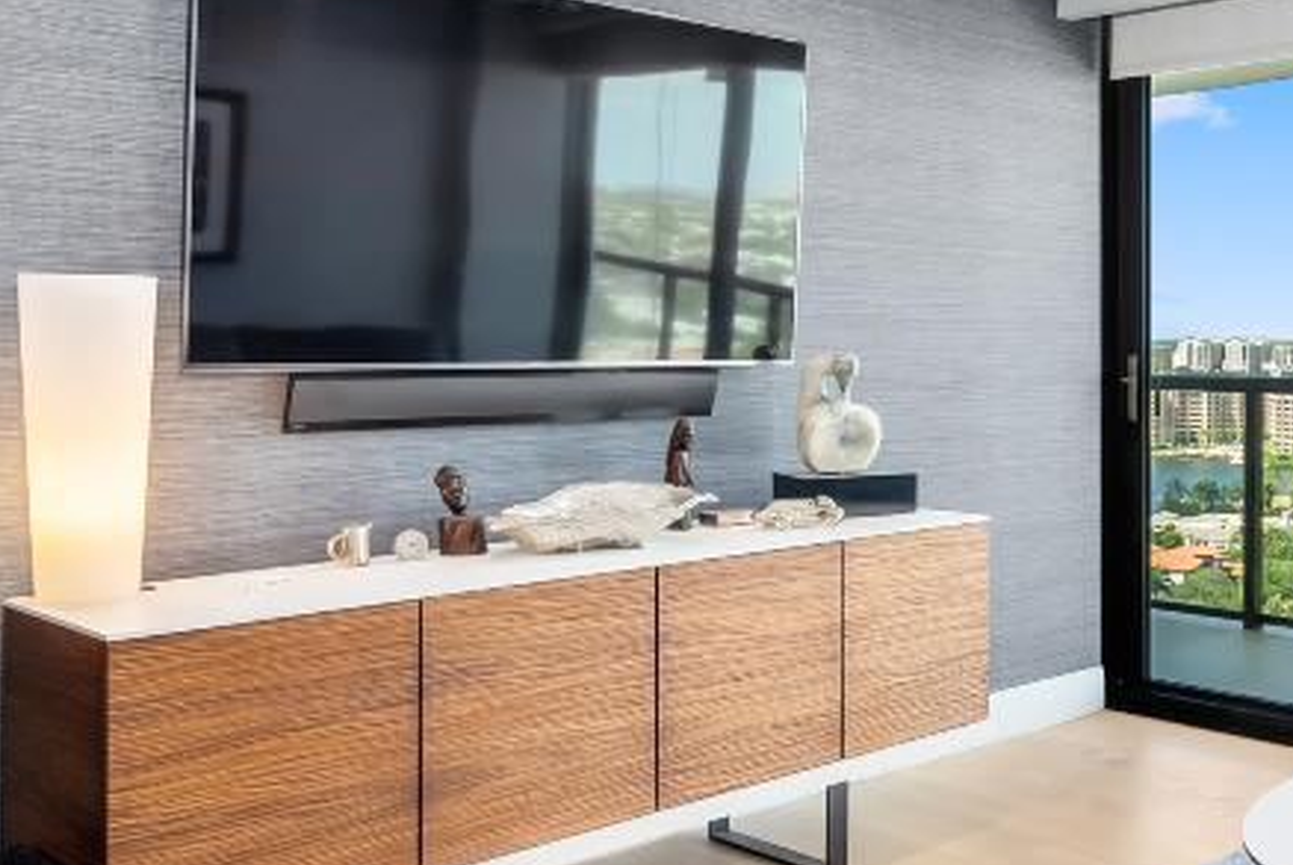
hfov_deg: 43.3
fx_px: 1510
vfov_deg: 31.9
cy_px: 345
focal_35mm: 42
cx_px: 1101
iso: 200
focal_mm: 16
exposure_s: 1/13
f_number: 8
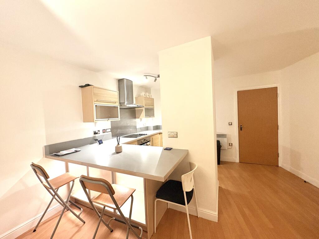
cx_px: 160
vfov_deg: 85.7
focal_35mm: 14
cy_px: 120
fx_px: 129
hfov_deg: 102.1
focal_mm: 2.22
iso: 400
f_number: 2.2
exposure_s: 1/50
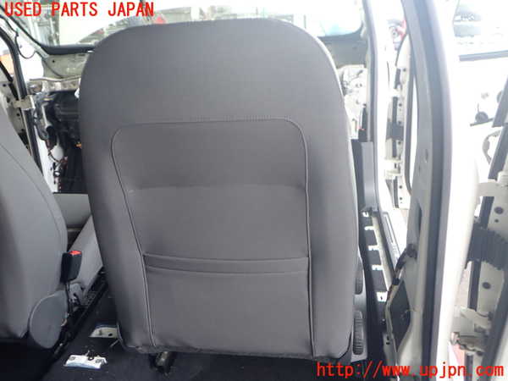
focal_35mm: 30
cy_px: 190
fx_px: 440
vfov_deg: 46.8
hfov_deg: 60.0
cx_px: 254
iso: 200
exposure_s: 1/80
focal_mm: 5.4
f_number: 2.3
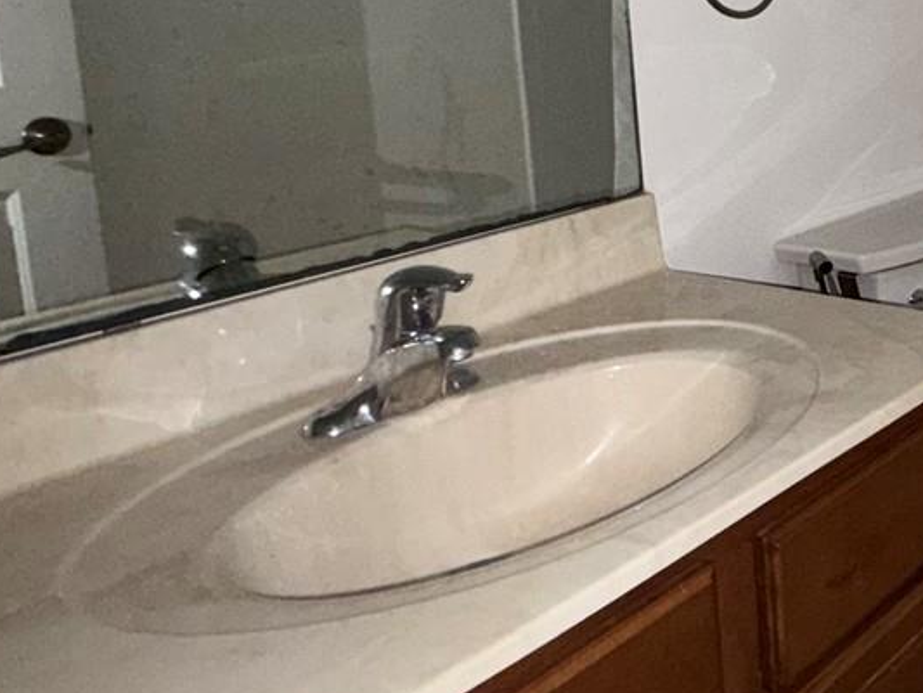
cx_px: 1084
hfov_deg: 35.9
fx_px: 1120
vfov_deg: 32.9
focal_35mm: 42
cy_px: 92
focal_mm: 2.22
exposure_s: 1/38
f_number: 2.2
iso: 160
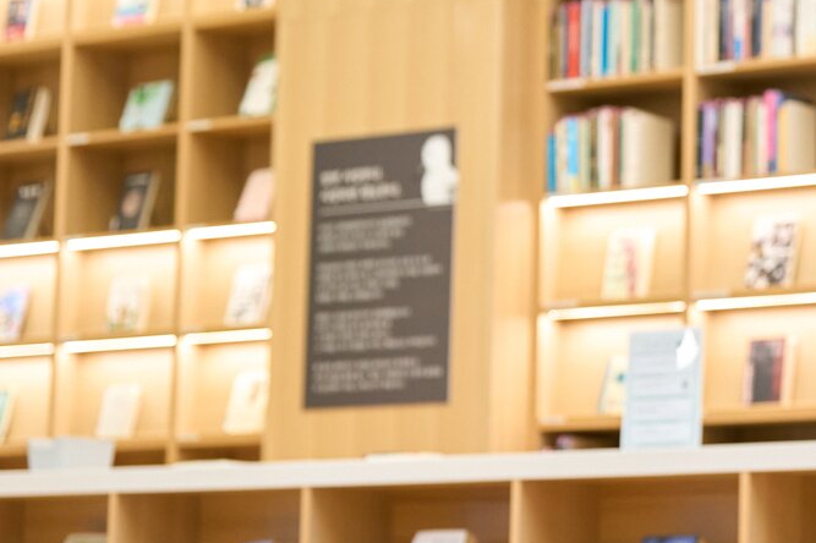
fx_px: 3330
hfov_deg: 13.7
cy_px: 144
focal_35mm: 147
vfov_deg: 9.3
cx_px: 847
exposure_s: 1/250
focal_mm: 70
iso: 1600
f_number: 3.5
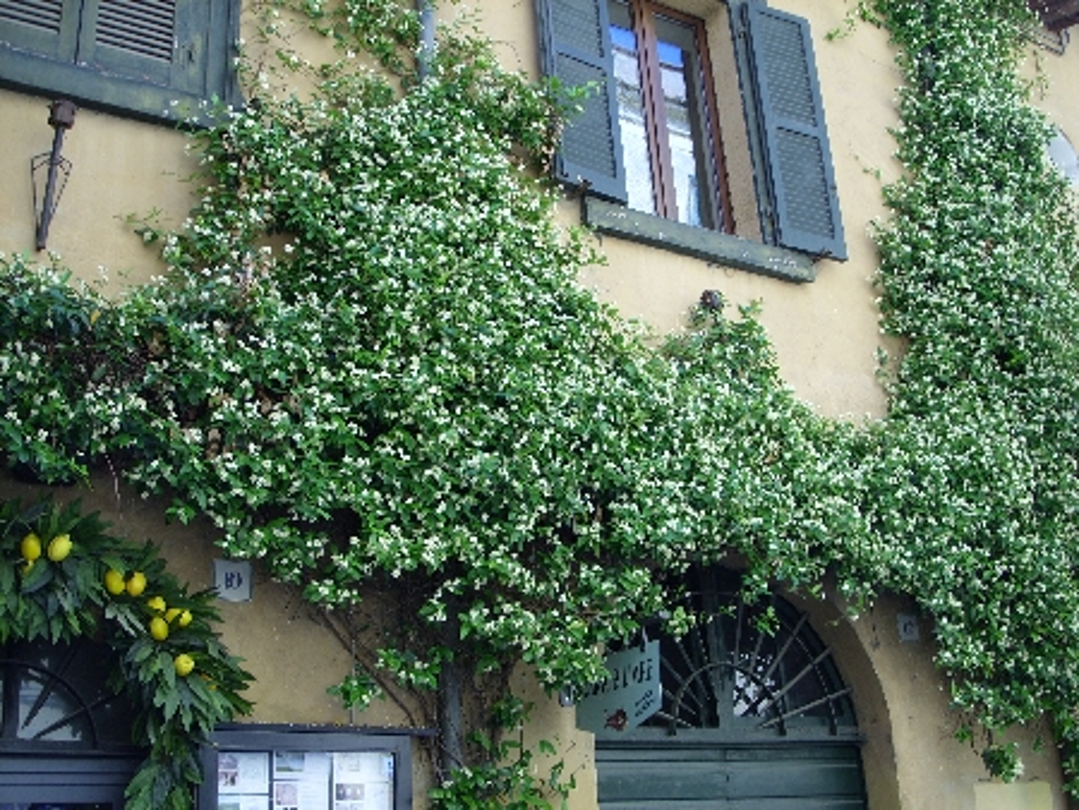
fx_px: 1341
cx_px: 540
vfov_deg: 33.6
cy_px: 405
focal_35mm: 43
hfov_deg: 43.8
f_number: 2.9
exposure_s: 1/201
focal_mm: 8.86
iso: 50
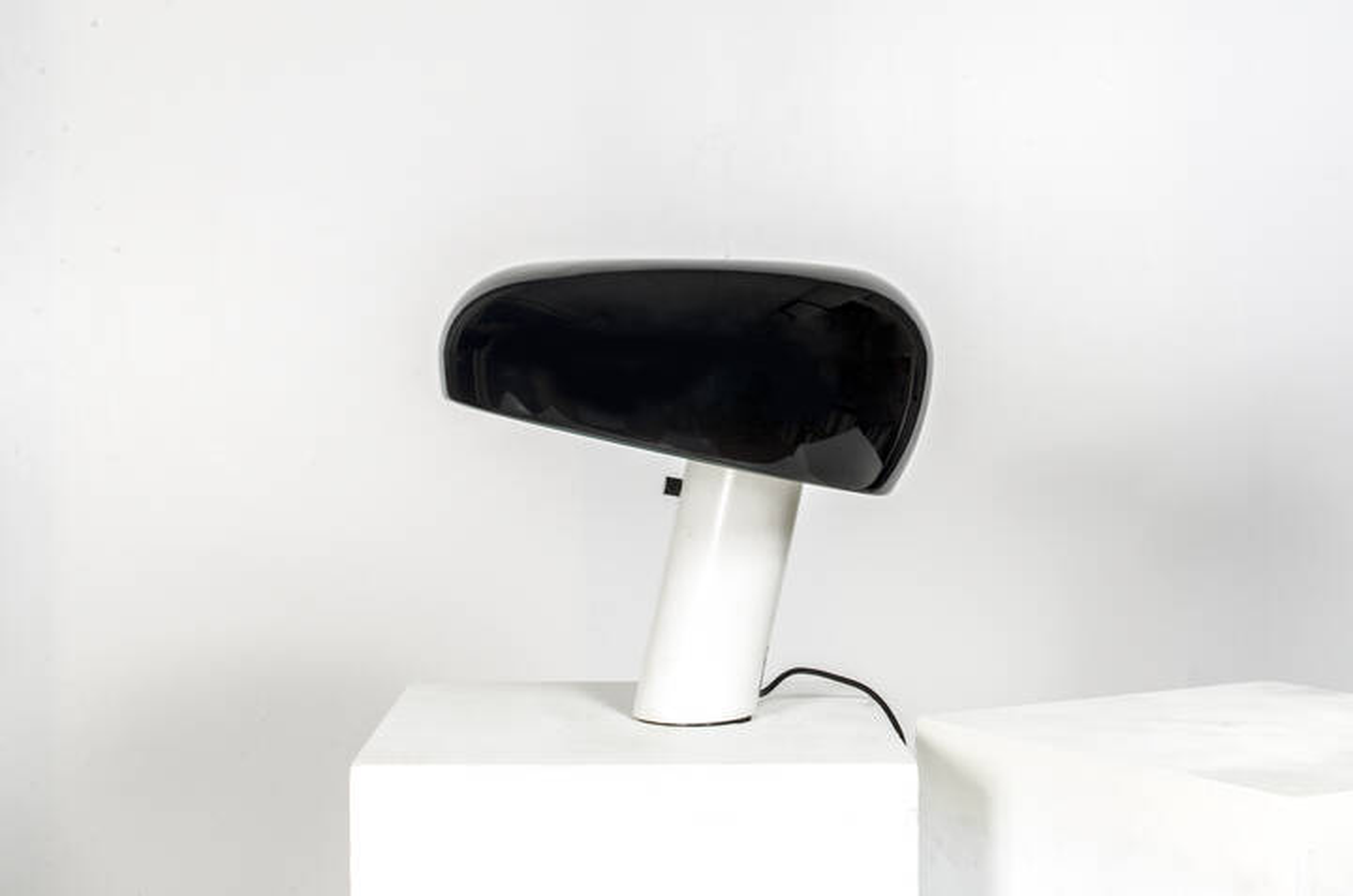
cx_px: 676
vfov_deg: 25.6
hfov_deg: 37.9
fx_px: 1969
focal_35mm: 52
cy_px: 448
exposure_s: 1/100
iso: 100
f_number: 20
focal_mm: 35
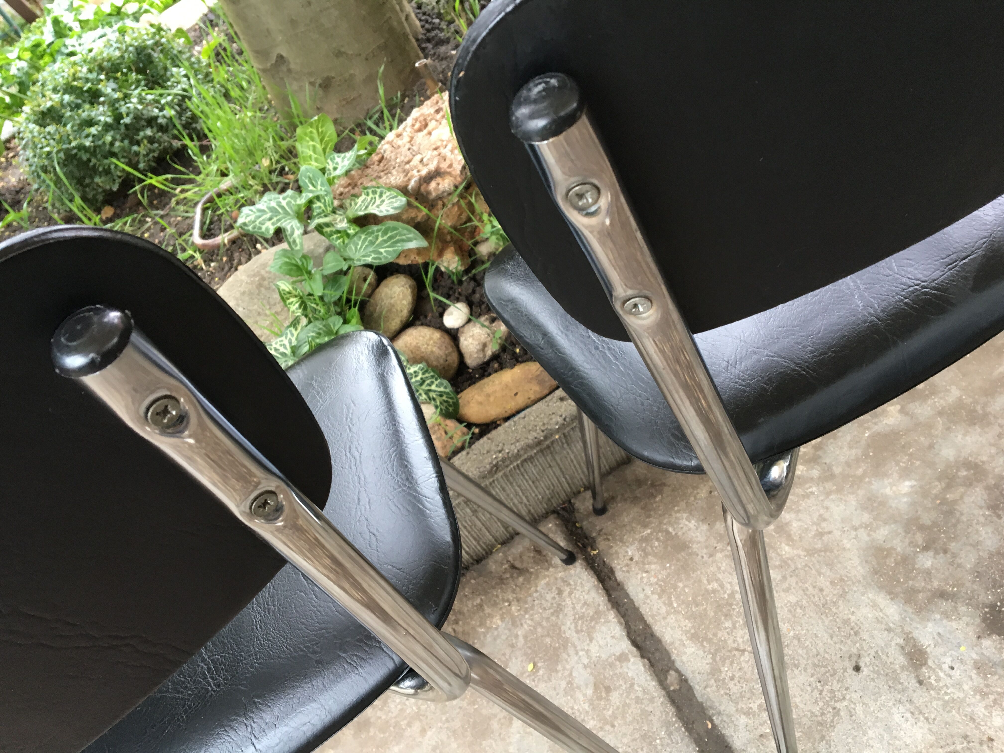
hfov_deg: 61.7
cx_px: 502
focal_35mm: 29
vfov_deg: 48.2
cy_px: 376
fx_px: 841
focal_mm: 4.15
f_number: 2.2
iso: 100
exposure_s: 1/33
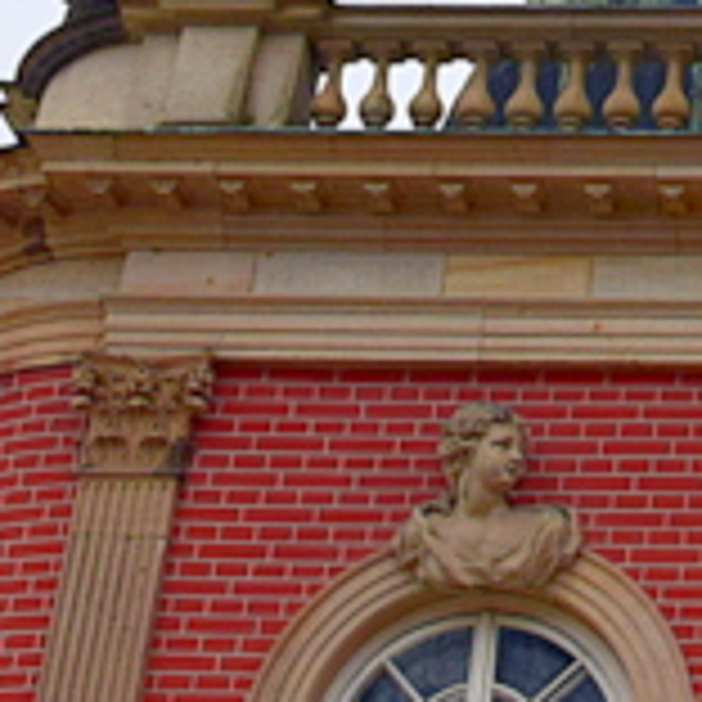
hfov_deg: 13.5
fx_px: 2707
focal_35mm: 118
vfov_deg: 14.0
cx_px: 1197
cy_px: -279
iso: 400
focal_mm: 18
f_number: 8
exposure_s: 1/60
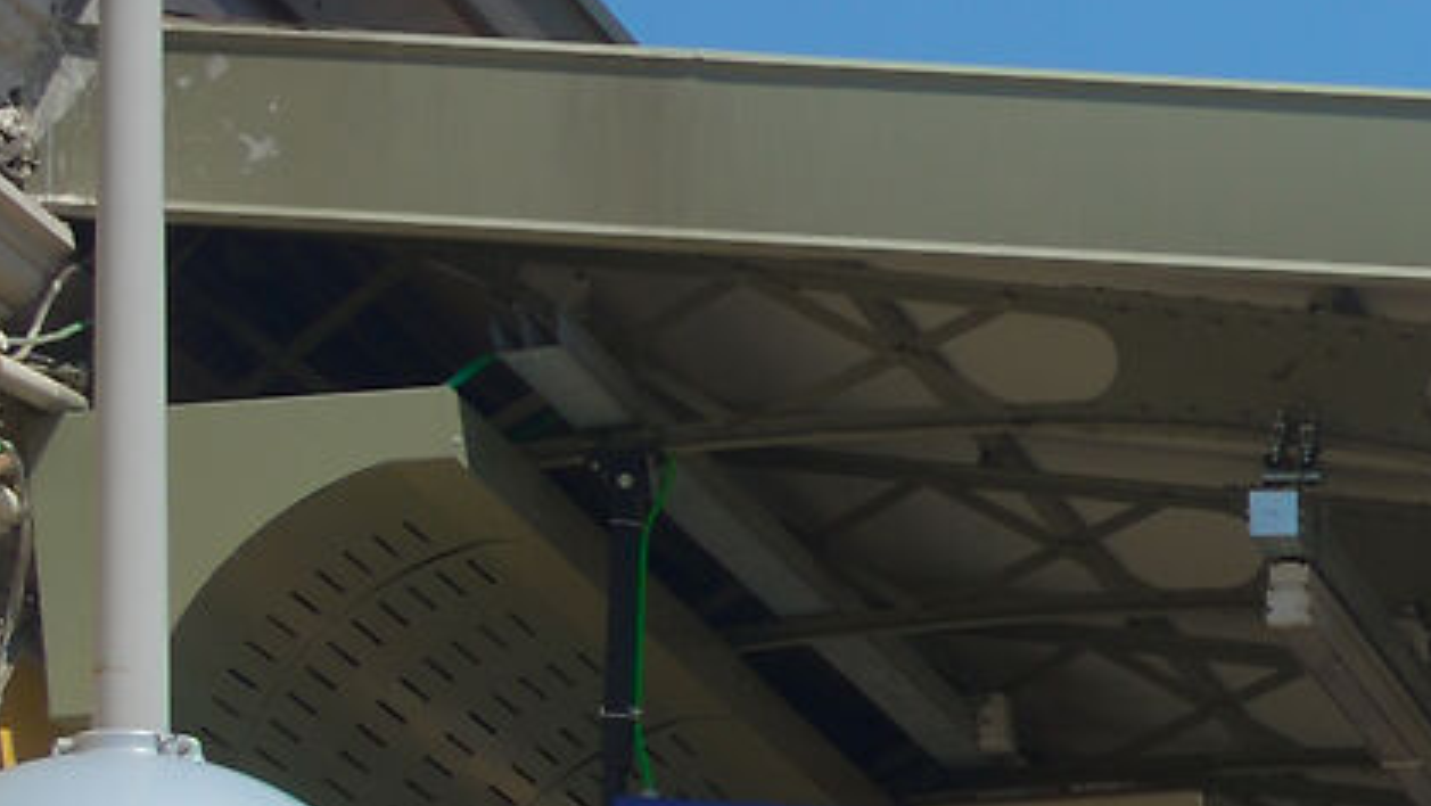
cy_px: 2094
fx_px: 9110
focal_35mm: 240
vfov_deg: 4.9
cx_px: 3764
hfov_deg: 8.1
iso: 100
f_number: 10
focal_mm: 40
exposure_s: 1/160
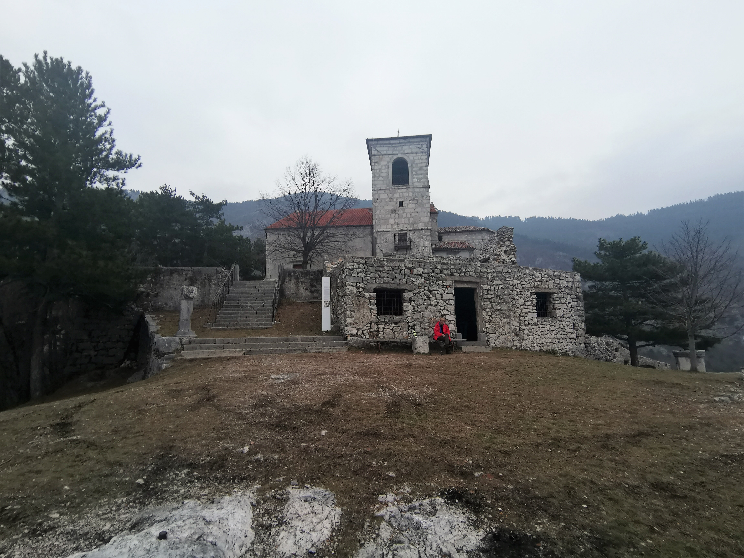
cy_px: 279
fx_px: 365
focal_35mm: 17
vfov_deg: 74.7
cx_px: 372
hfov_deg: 91.0
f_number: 2.2
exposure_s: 1/548
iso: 50
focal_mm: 2.23
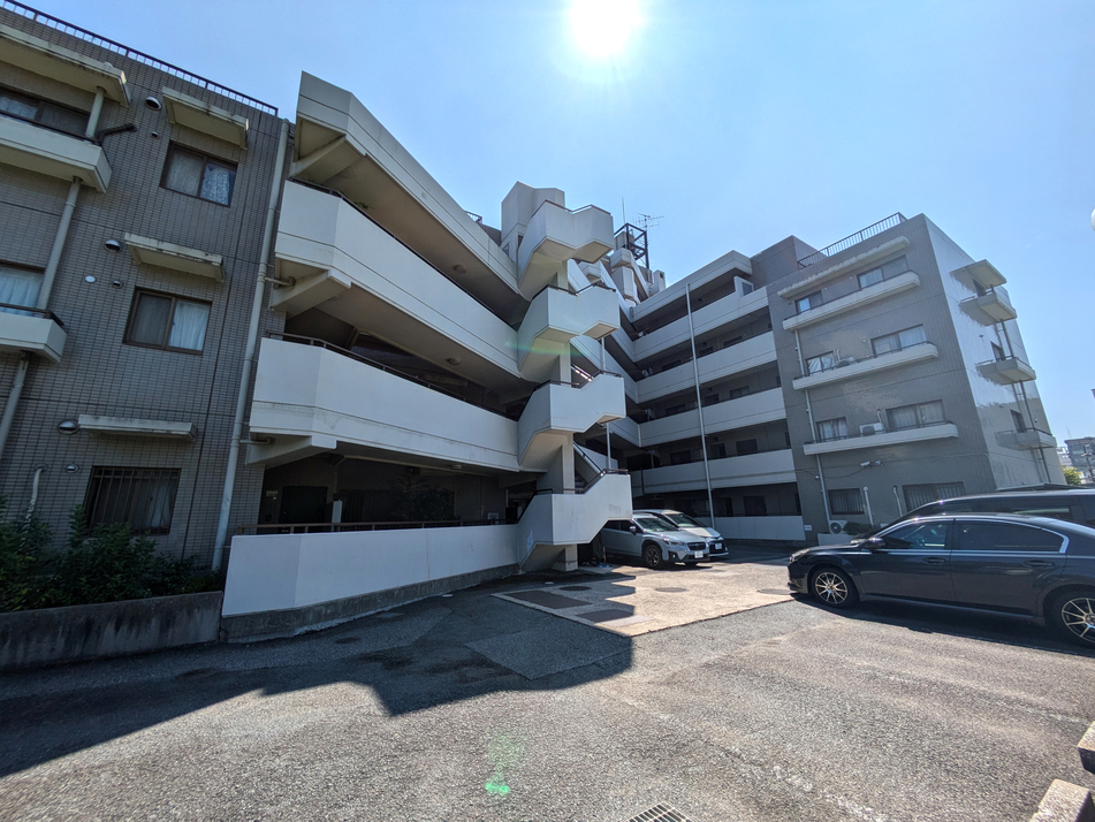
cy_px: 411
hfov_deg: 102.0
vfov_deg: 85.7
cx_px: 548
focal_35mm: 14
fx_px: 443
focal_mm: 1.83
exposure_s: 1/5348
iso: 49
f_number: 2.2
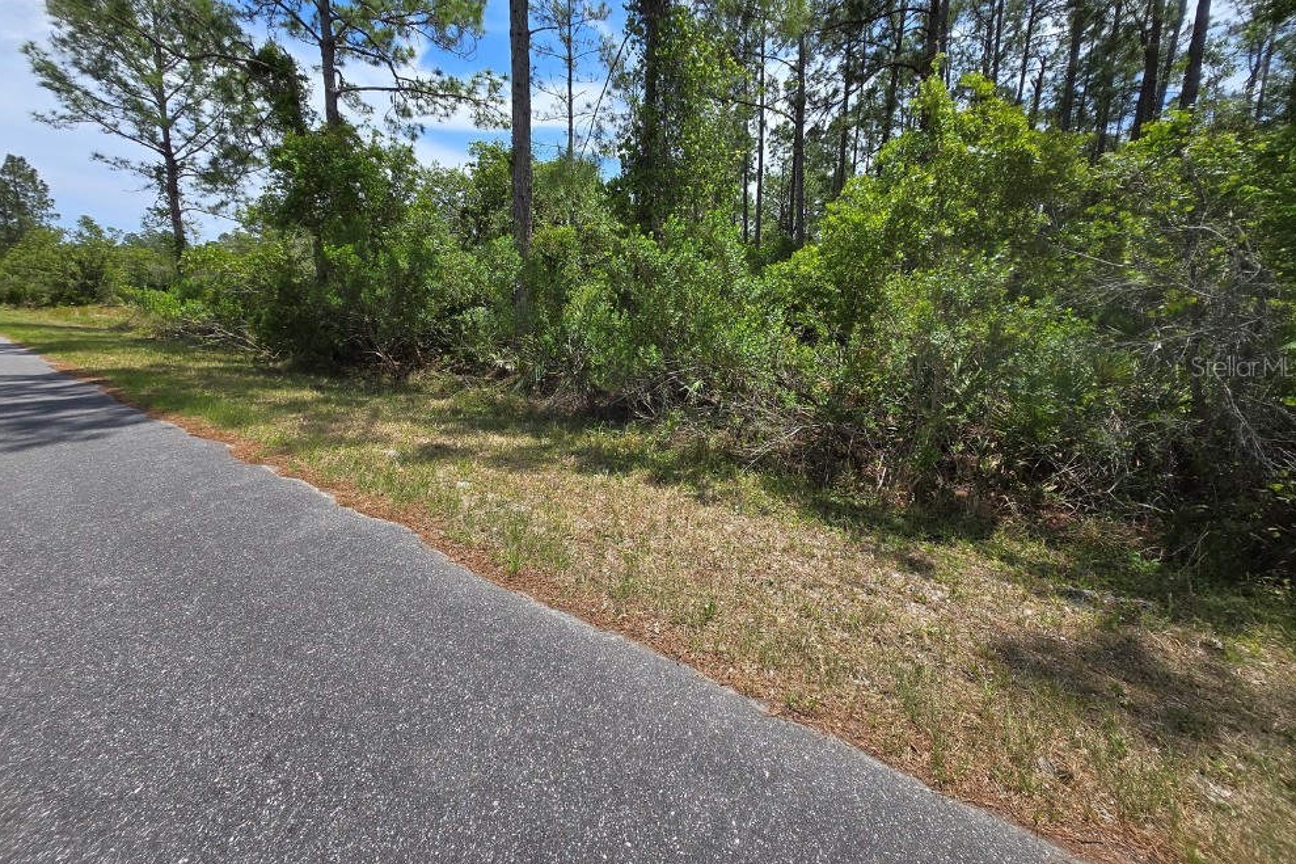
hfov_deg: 104.3
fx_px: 504
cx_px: 643
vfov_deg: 80.6
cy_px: 366
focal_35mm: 14
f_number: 2.2
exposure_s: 1/1008
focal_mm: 1.7
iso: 25
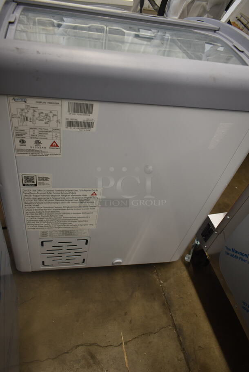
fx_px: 280
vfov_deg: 67.3
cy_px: 186
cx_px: 124
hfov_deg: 48.0
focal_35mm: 27
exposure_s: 1/30
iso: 320
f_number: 3.5
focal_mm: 18
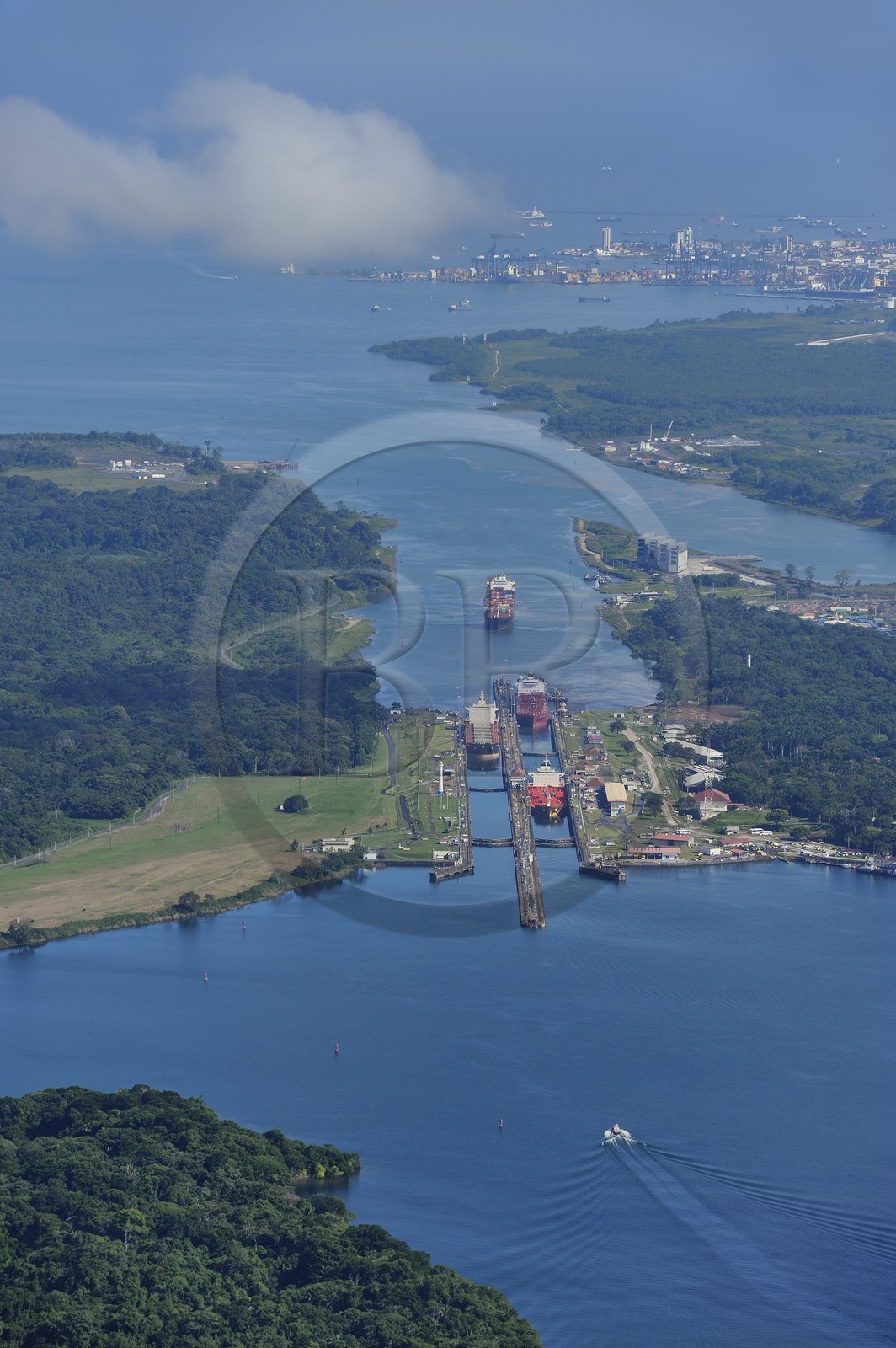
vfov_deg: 11.1
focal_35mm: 185
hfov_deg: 7.4
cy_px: 674
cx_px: 448
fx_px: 6918
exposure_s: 1/800
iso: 200
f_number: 8
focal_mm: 185
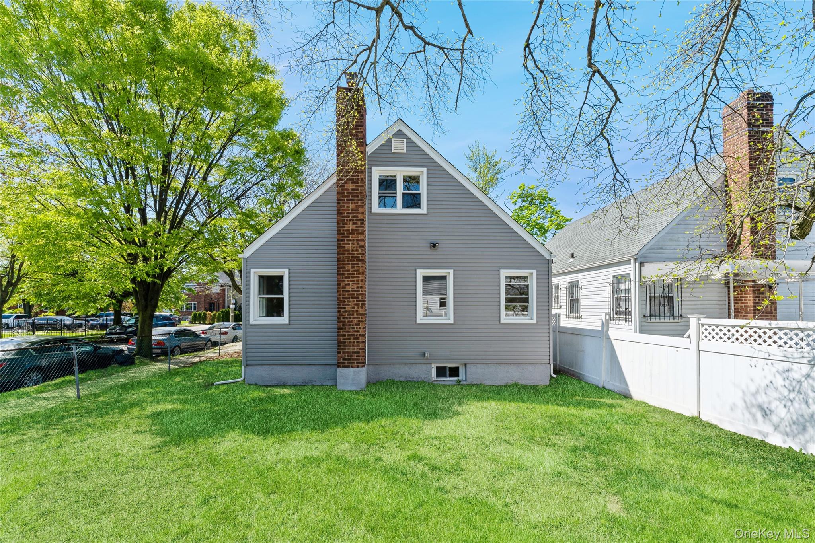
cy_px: 272
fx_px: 317
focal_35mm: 14
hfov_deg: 104.3
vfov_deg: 81.2
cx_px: 408
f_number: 11
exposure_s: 1/125
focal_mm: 14
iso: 100
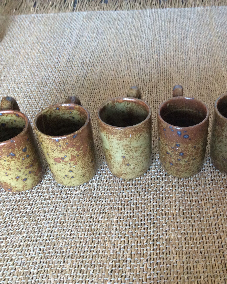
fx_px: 353
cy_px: 143
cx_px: 157
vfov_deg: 43.8
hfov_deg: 35.2
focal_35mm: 42
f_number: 2.4
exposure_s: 1/25
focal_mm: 3.3
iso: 200
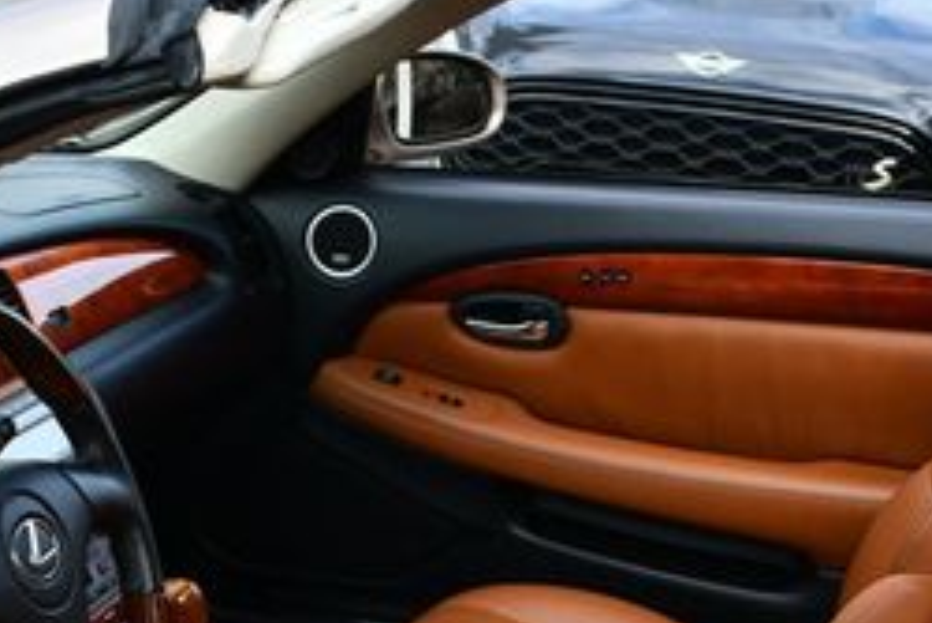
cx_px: 488
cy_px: 765
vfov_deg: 14.4
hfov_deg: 22.1
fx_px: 2383
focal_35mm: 92
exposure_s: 1/250
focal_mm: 18
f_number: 7.1
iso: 200
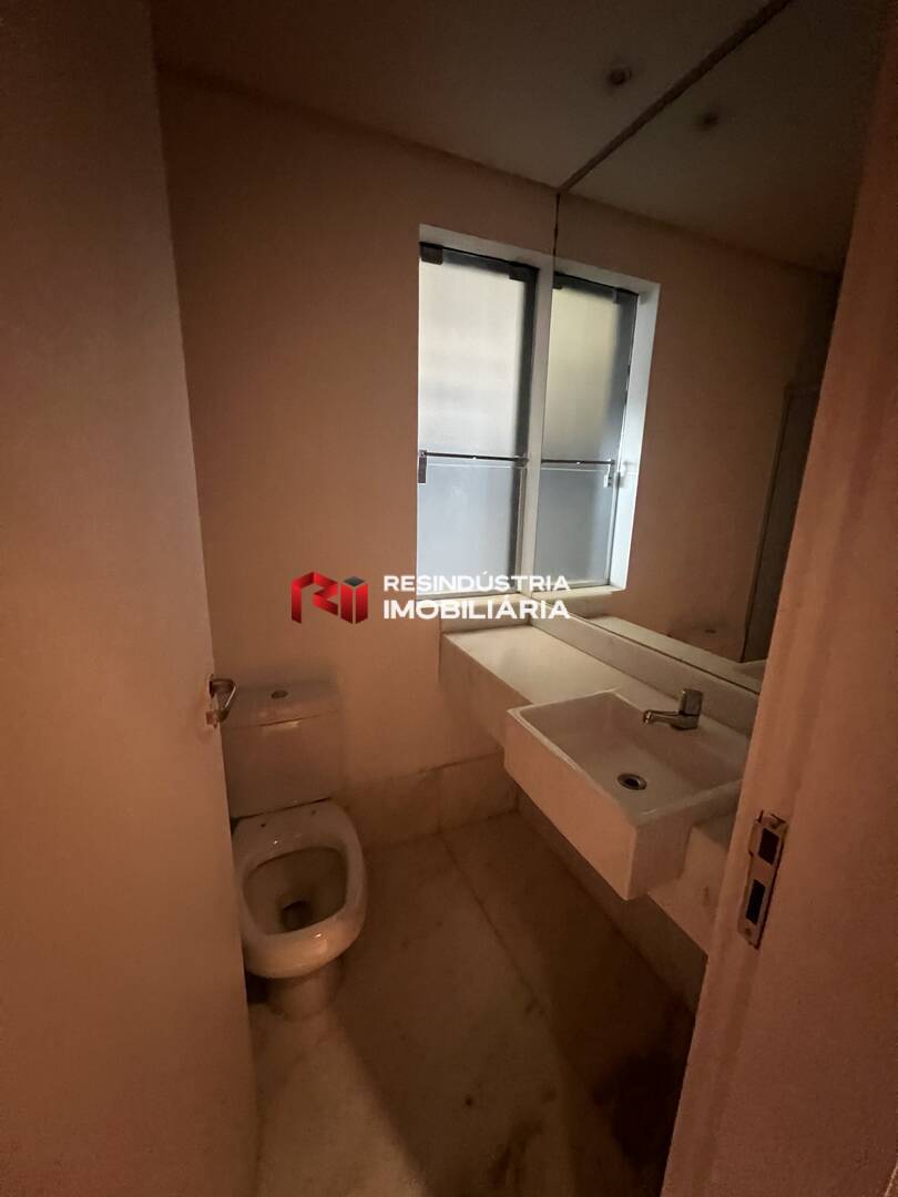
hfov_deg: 89.9
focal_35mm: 13
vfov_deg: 106.2
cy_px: 598
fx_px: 450
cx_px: 449
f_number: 1.8
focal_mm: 1.57
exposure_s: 1/40
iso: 1000
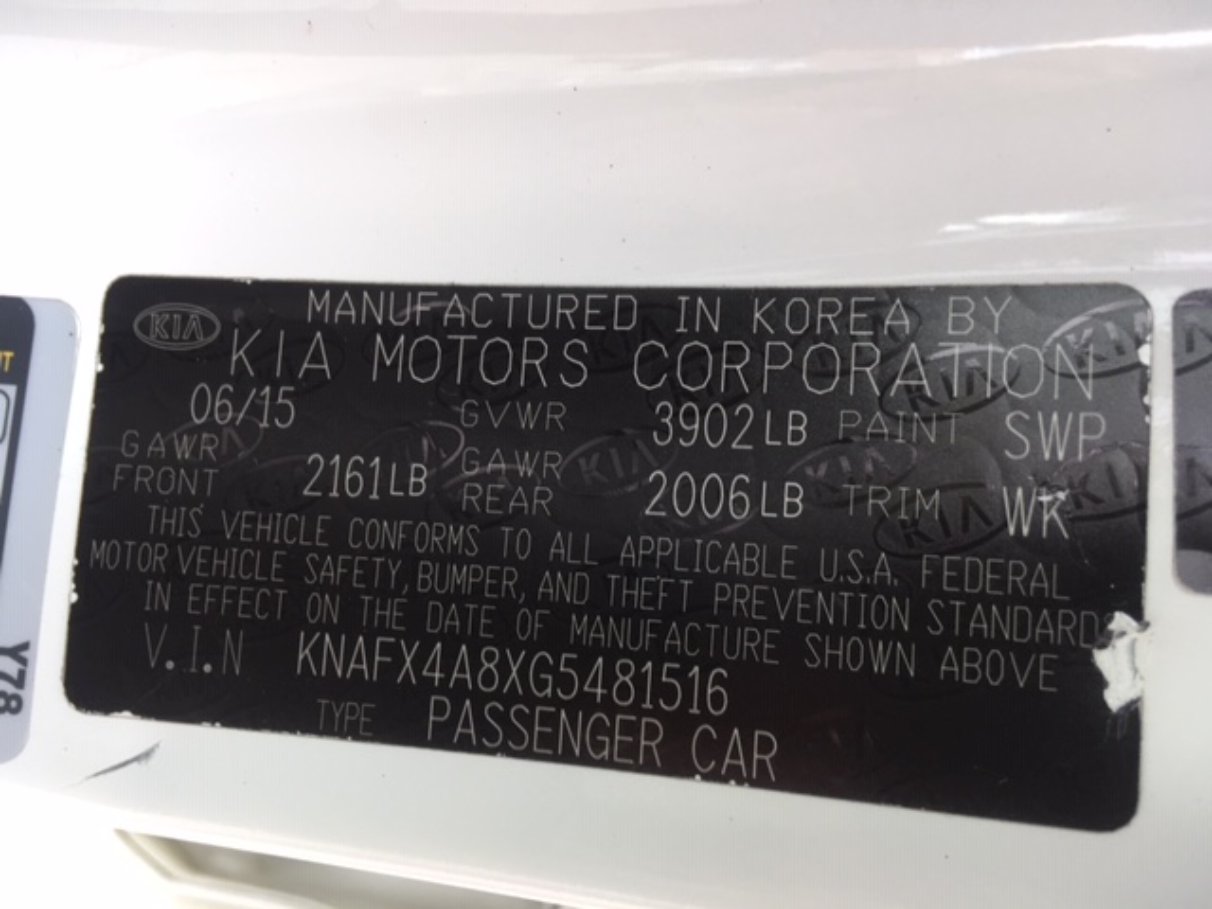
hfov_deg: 61.7
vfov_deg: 48.2
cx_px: 606
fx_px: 1015
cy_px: 454
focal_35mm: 29
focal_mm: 4.15
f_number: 2.2
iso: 40
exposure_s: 1/120
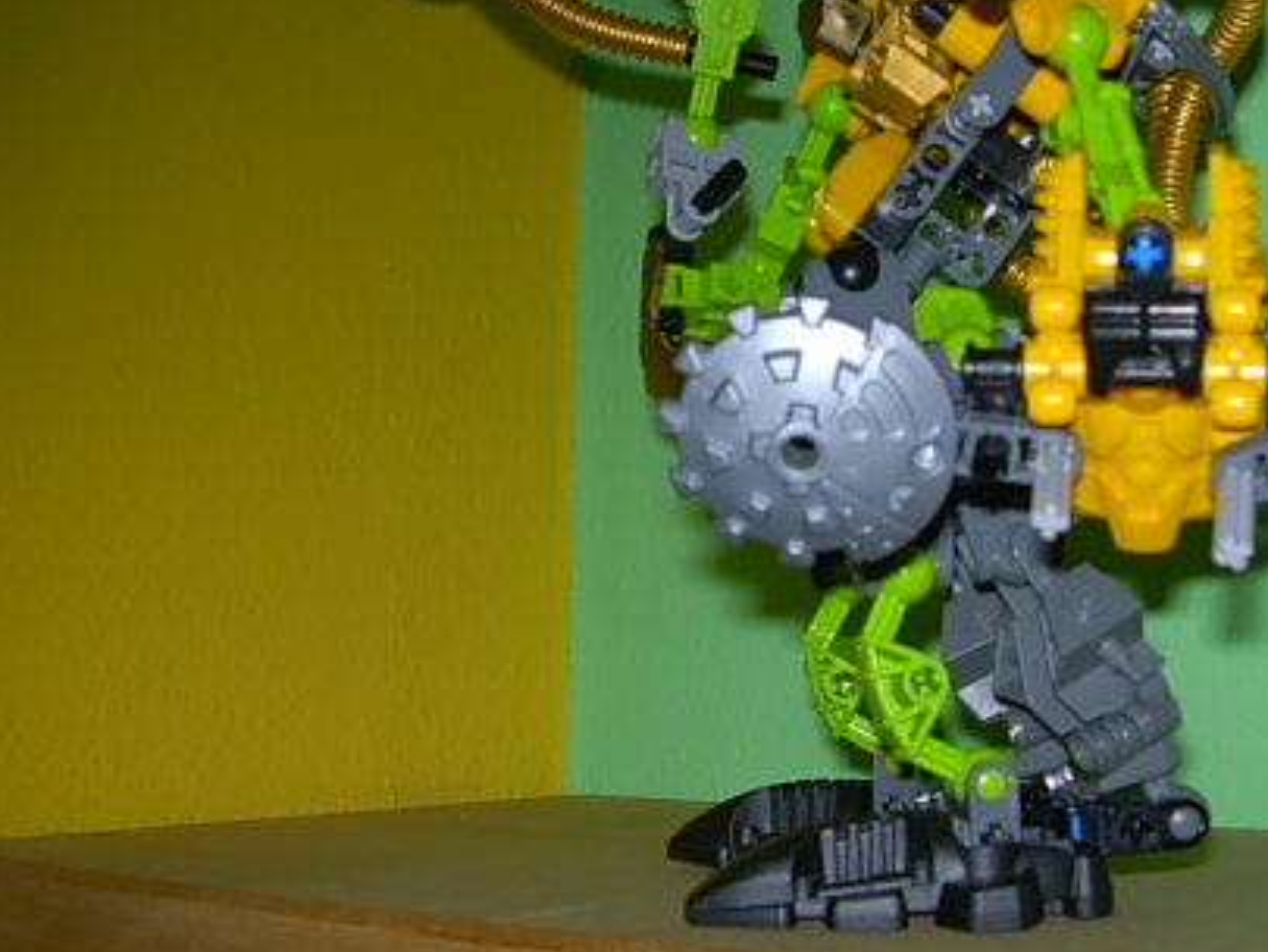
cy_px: 338
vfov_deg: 24.3
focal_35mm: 60
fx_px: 2198
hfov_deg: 32.1
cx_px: 736
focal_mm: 7.8
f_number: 4.8
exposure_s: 1/64
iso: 79
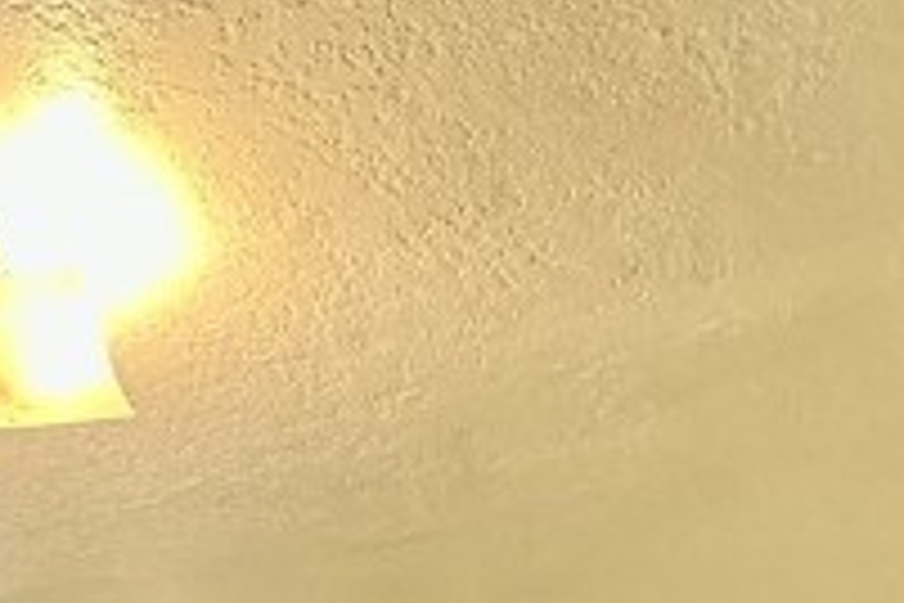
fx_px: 1858
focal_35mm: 74
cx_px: 229
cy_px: 1575
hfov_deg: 27.0
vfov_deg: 12.7
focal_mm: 2.22
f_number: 2.2
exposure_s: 1/60
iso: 250
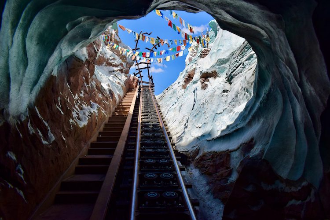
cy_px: 110
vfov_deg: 47.9
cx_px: 165
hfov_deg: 67.4
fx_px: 247
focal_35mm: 27
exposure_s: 1/500
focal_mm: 18
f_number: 11
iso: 320
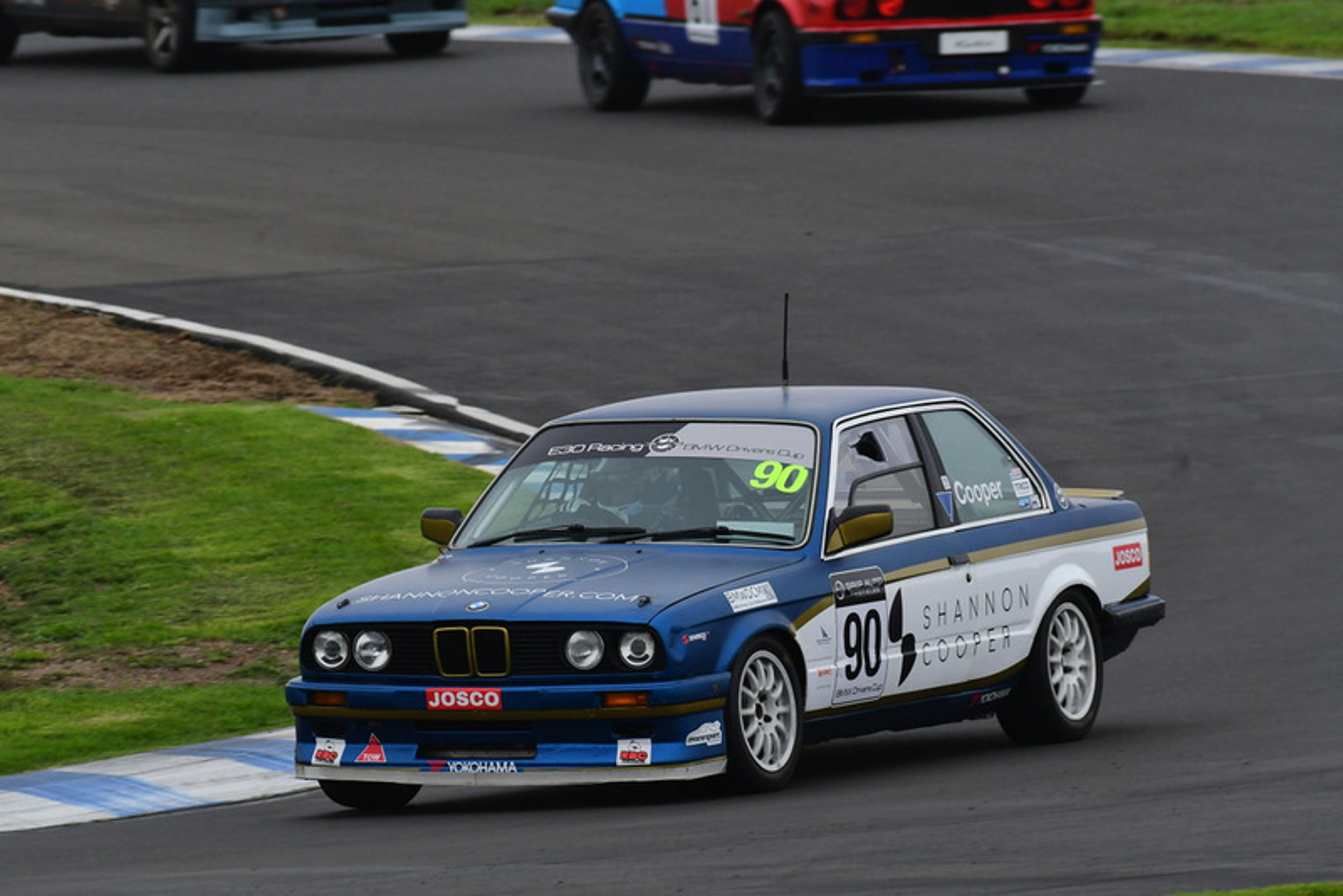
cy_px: 448
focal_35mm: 675
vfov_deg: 2.0
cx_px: 672
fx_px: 25189
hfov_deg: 3.1
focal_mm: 450
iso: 1000
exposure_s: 1/640
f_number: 9
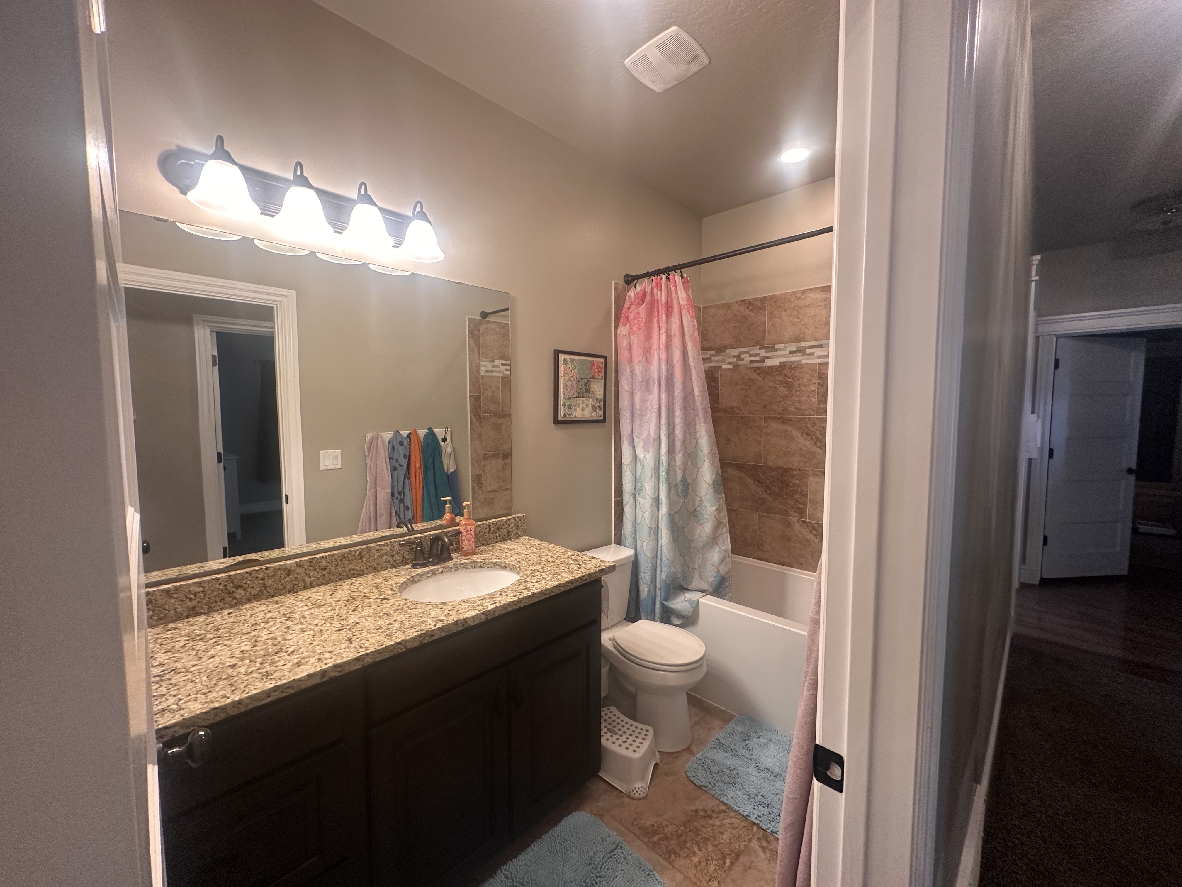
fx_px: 478
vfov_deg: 85.7
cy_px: 444
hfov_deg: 102.1
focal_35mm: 14
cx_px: 591
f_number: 2.2
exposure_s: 1/60
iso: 200
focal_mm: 2.22
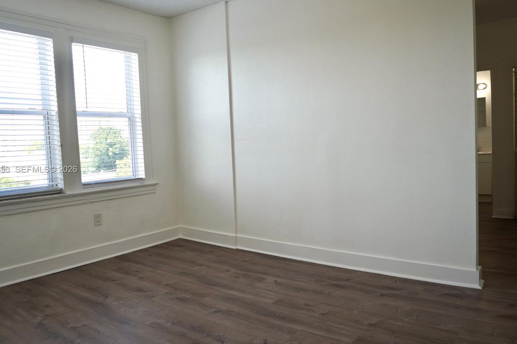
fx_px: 410
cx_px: 254
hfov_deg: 64.5
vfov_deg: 45.6
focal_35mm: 29
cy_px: 170
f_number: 4
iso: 100
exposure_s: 1/80
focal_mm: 17
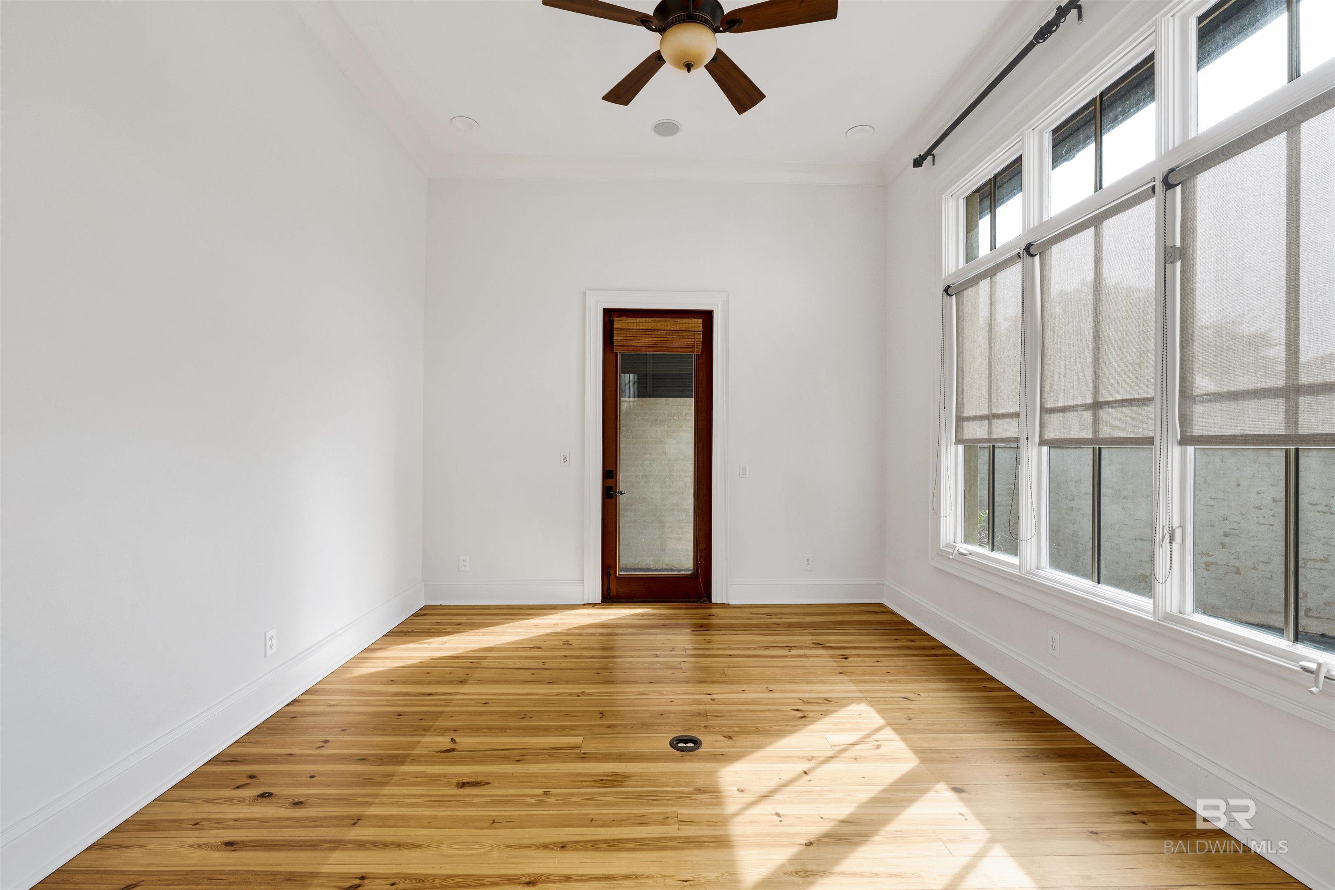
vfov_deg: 75.5
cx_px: 668
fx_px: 575
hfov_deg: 98.5
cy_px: 445
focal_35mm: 16
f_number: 11
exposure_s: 1/30
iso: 500
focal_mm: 15.5
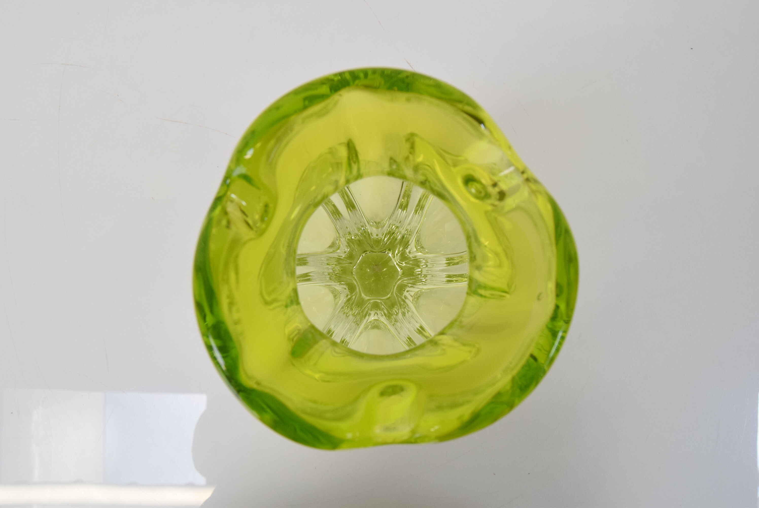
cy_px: 254
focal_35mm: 30
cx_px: 380
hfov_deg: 61.9
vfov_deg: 43.7
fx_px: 633
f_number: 7.1
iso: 1600
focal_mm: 20
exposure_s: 1/200
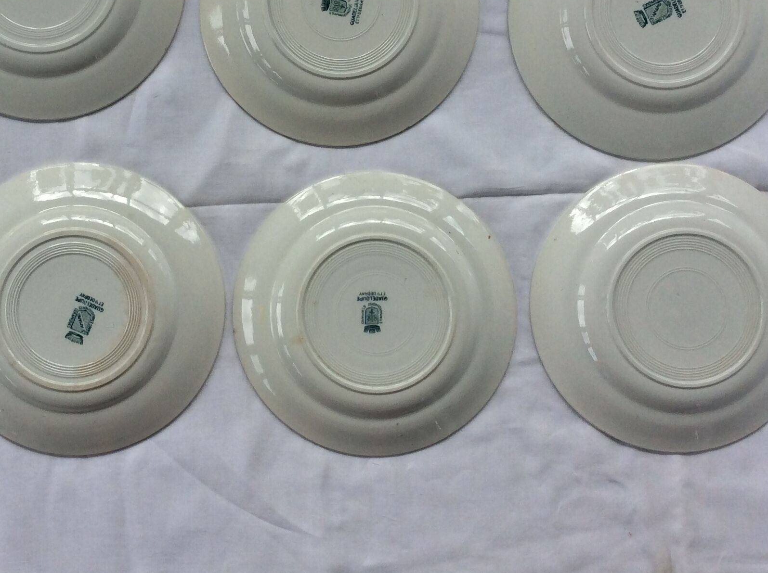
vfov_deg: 27.7
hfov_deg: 36.6
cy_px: 175
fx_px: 1152
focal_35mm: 52
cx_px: 270
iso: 32
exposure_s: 1/338
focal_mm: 3.3
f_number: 2.4
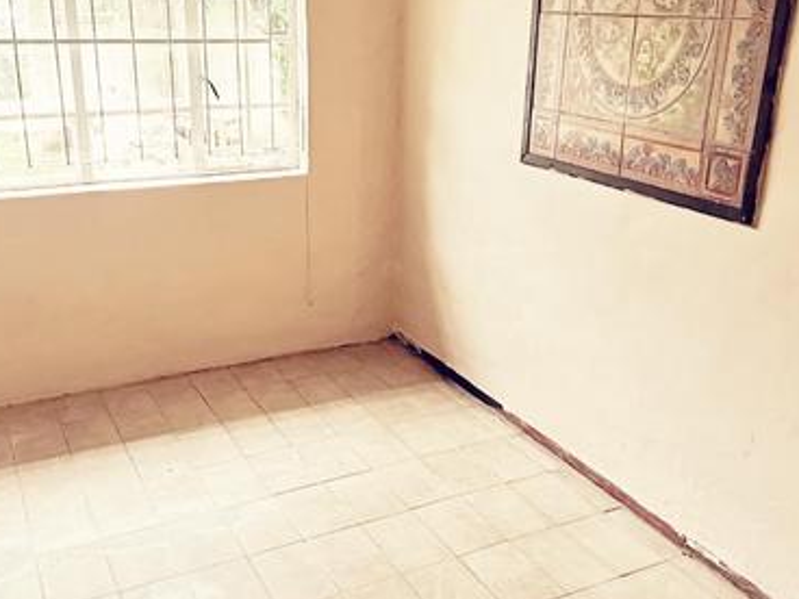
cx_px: 386
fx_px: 854
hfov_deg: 50.1
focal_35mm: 37
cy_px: 295
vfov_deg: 38.7
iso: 200
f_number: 2.4
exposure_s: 1/50
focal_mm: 1.78
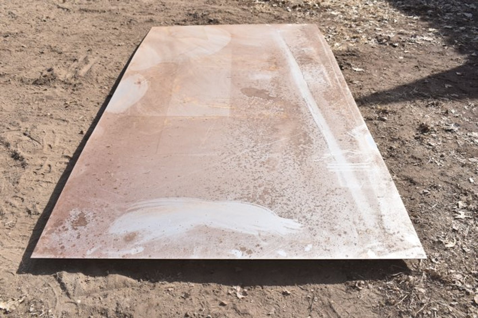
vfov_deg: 36.9
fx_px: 478
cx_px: 239
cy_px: 159
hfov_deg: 53.1
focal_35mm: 36
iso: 100
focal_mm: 24
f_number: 6.3
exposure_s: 1/200
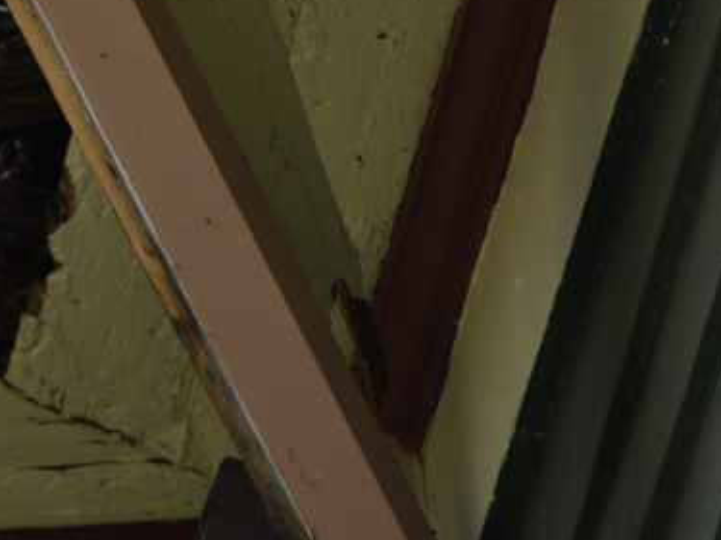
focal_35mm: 788
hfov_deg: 2.5
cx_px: -100
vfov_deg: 1.9
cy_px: 74
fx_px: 16408
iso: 200
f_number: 5.6
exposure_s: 1/500
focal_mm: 200
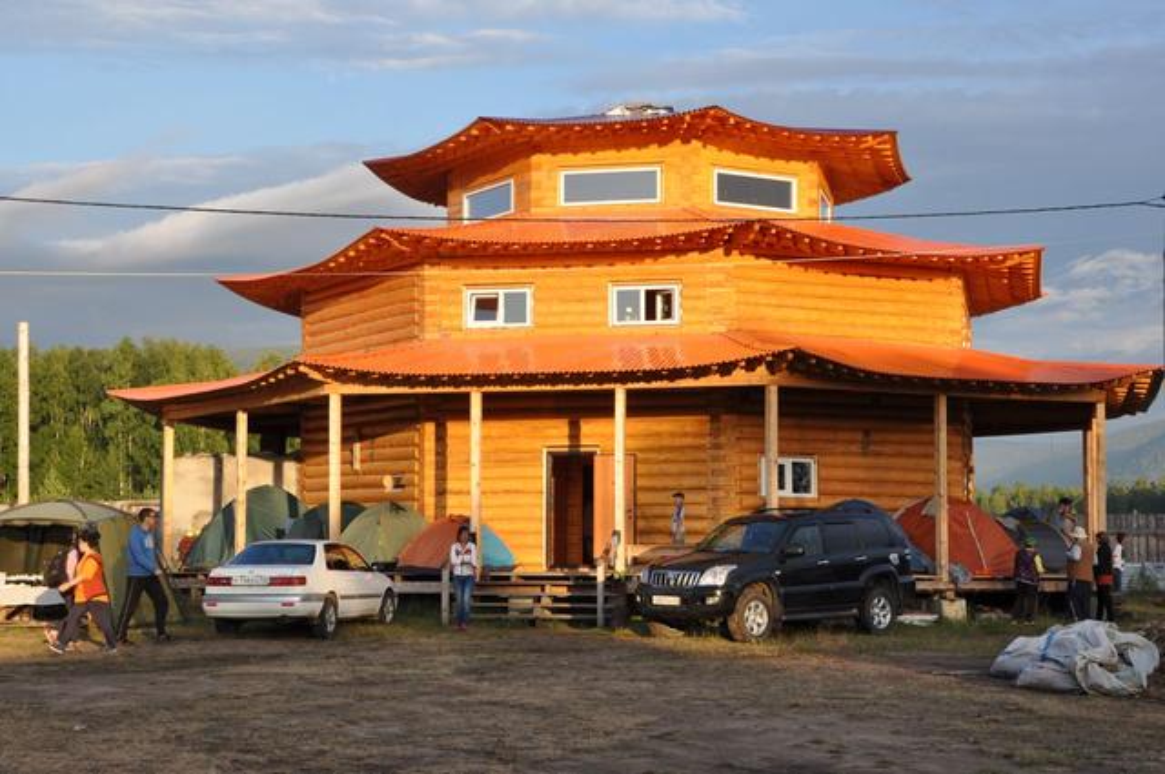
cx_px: 582
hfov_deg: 33.4
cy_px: 387
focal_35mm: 60
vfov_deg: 22.6
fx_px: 1939
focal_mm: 40
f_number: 10
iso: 250
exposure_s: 1/100
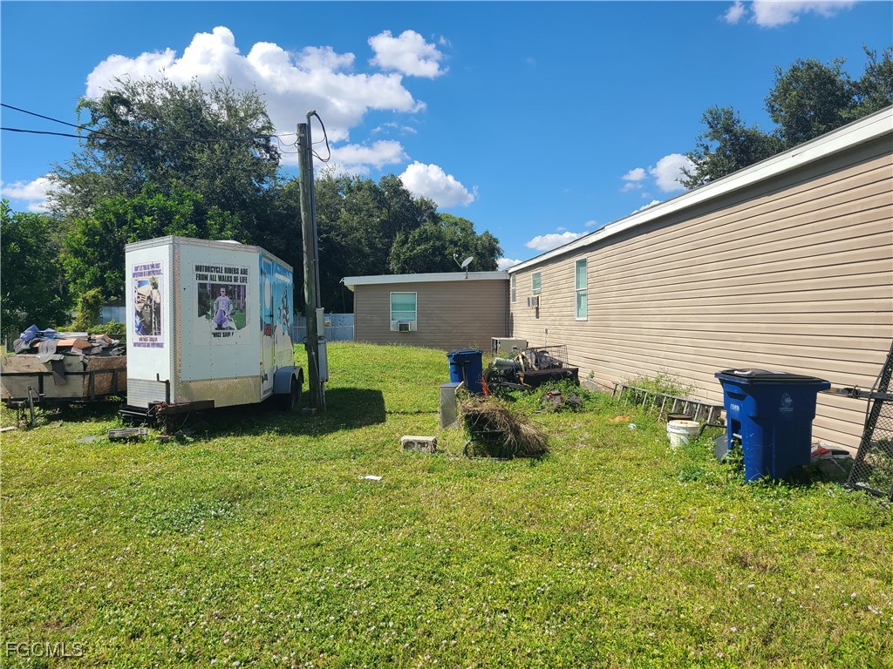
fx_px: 671
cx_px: 446
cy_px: 334
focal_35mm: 26
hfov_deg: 67.3
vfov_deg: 53.1
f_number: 1.8
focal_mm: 5.4
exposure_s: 1/2397
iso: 40
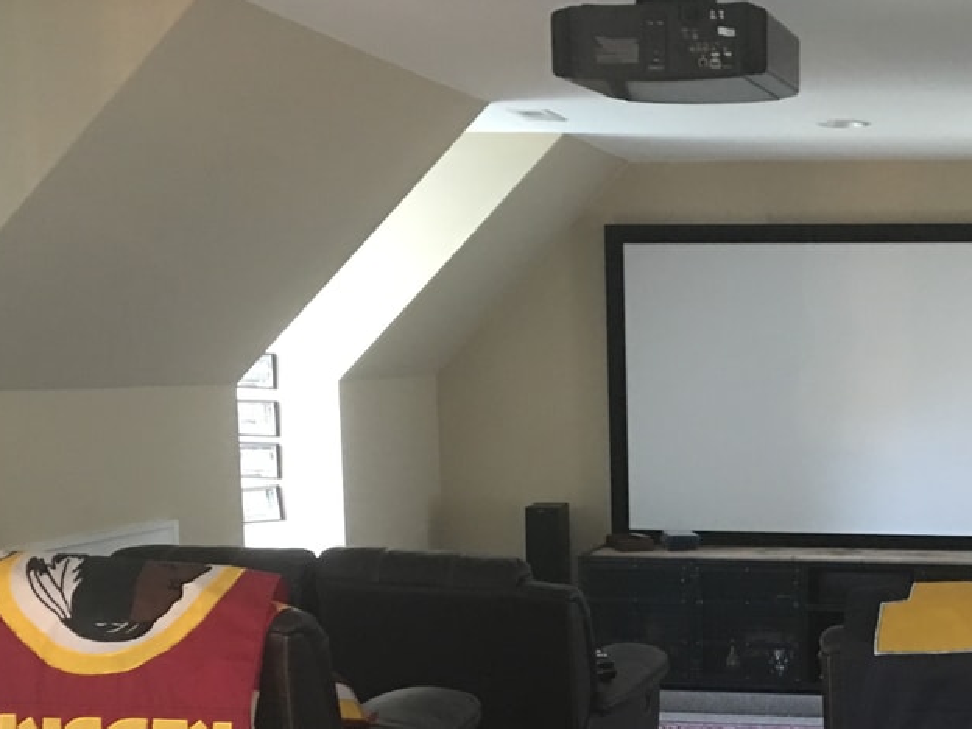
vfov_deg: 23.0
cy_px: 673
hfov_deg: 30.2
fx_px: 1741
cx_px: 819
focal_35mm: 62
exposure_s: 1/4
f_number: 2.2
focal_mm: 4.15
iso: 80
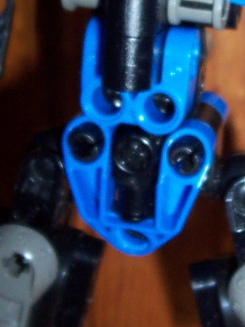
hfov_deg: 13.6
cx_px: 186
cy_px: 68
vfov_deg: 18.1
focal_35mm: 108
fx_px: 1020
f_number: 2.8
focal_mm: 5.6
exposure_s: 1/60
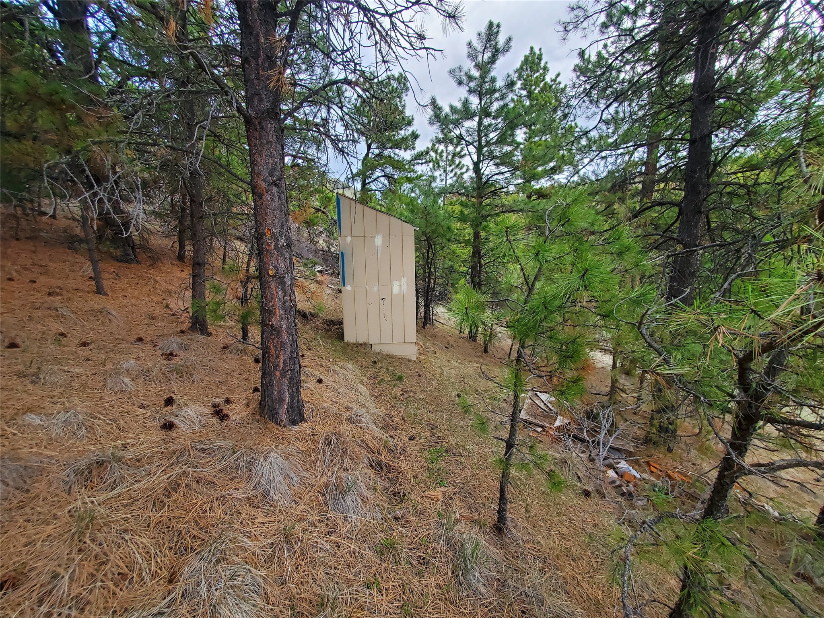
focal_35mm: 13
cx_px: 412
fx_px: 309
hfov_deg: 106.2
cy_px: 309
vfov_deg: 89.9
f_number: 2.2
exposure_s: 1/60
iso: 100
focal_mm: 1.8
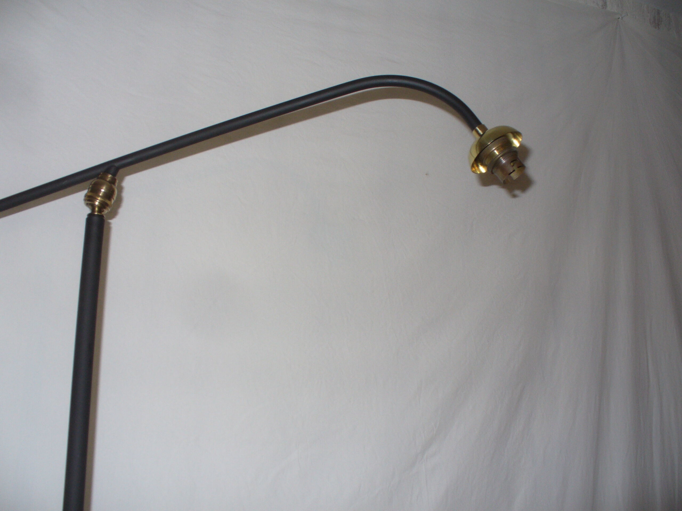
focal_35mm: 37
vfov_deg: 38.7
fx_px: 729
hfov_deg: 50.1
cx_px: 341
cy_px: 256
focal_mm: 6.1
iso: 100
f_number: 2.8
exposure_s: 1/30
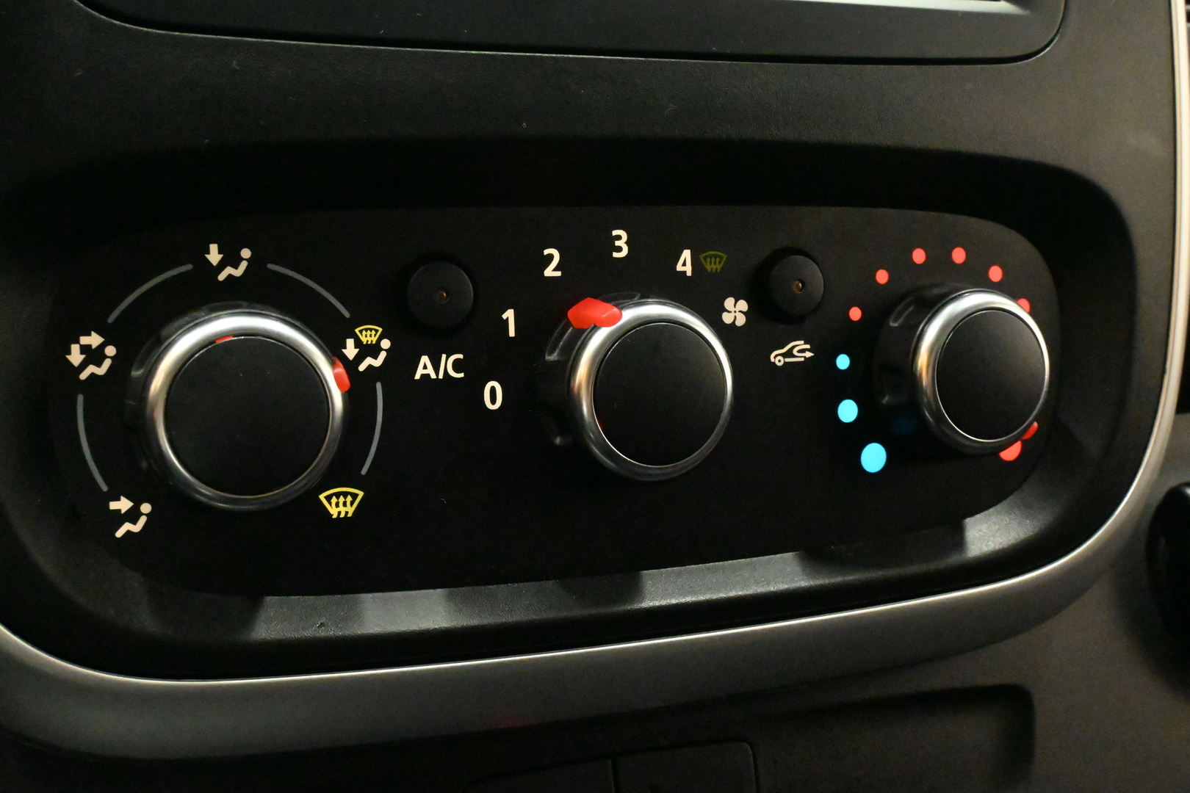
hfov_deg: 47.2
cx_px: 595
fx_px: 1363
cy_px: 396
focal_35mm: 41
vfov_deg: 32.4
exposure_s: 1/40
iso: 22800
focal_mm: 27.5
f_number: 11
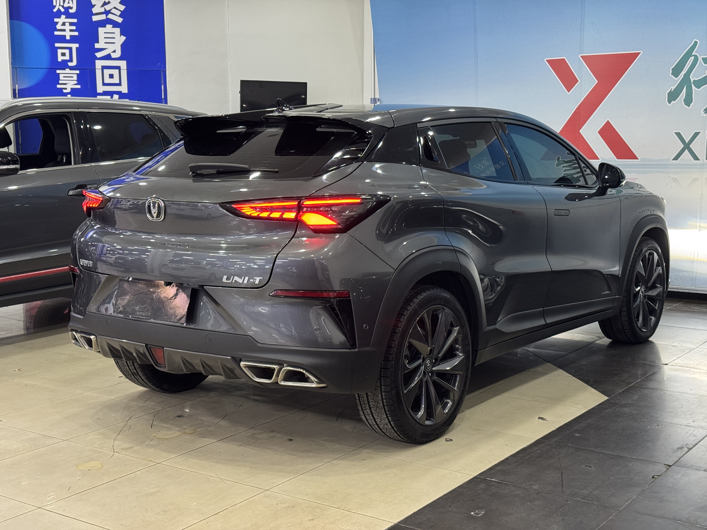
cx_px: 354
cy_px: 265
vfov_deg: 30.3
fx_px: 980
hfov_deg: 39.7
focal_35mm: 48
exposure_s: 1/33
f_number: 1.78
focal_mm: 6.76
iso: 200
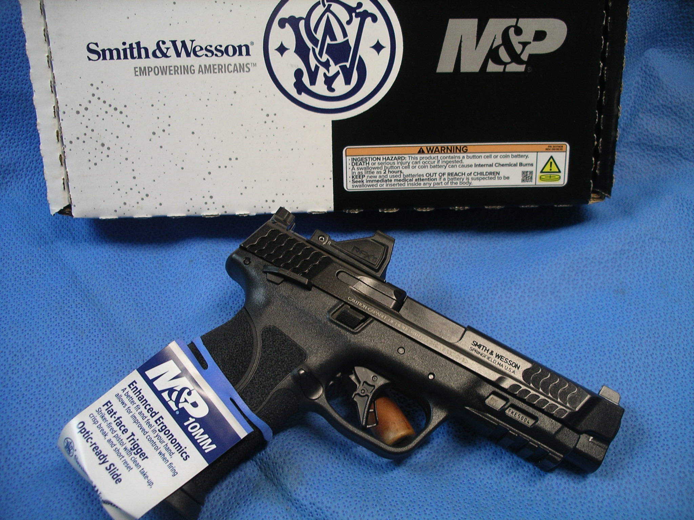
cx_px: 347
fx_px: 742
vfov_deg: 38.7
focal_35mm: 37
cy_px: 260
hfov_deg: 50.1
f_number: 2.8
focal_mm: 7.8
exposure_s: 1/40
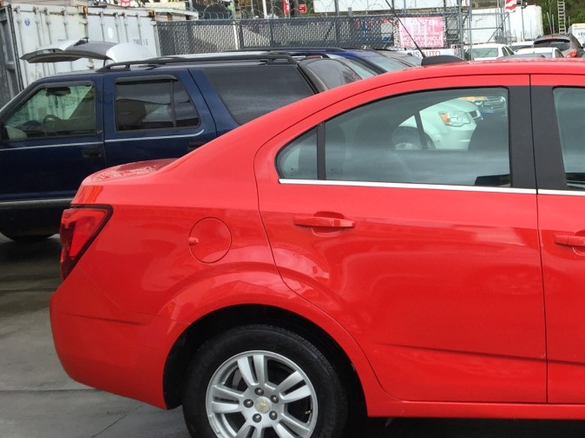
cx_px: 605
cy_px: 271
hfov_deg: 28.9
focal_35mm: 62
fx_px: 1047
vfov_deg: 23.6
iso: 32
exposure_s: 1/193
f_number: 2.2
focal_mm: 4.15
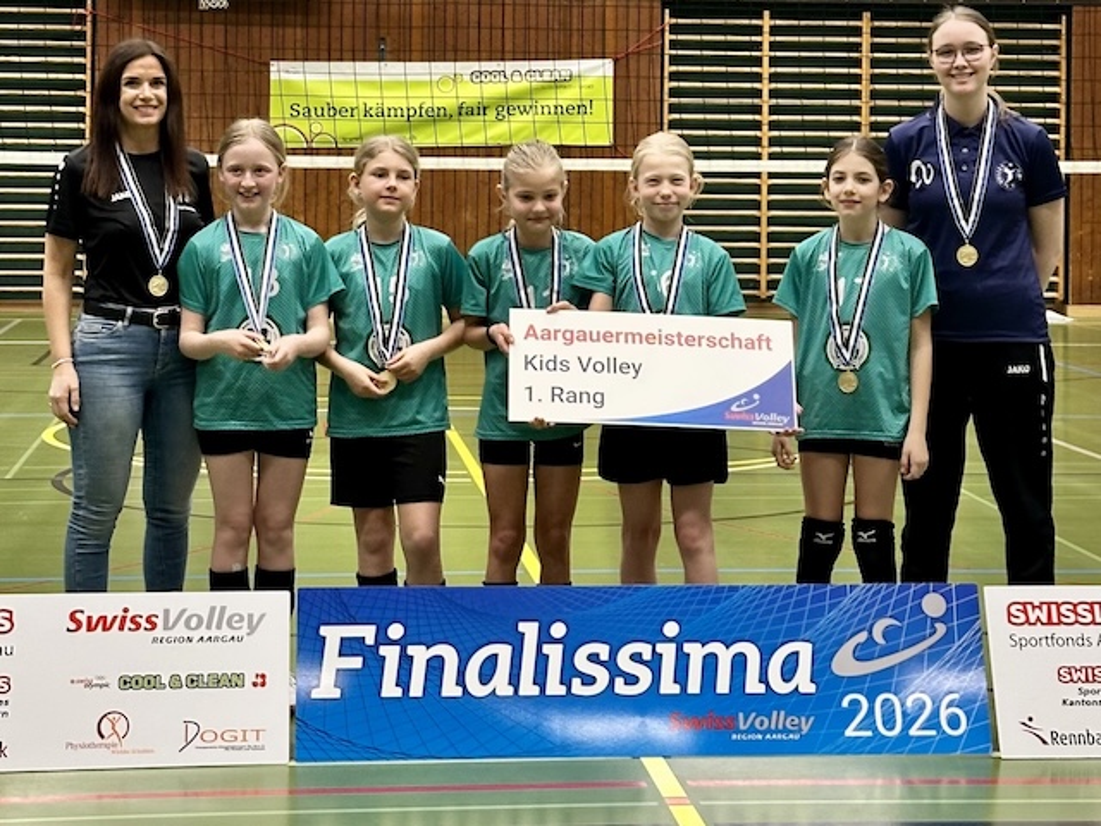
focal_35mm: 48
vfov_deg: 30.3
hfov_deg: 39.7
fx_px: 1527
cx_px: 550
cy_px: 413
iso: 125
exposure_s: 1/50
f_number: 1.78
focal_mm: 6.86
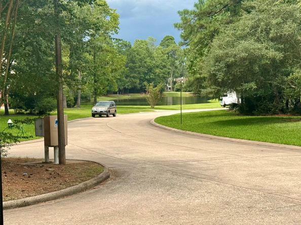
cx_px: 150
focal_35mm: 48
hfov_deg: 39.7
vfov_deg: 30.2
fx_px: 417
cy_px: 112
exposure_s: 1/1681
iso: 64
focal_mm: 6.76
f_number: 1.78
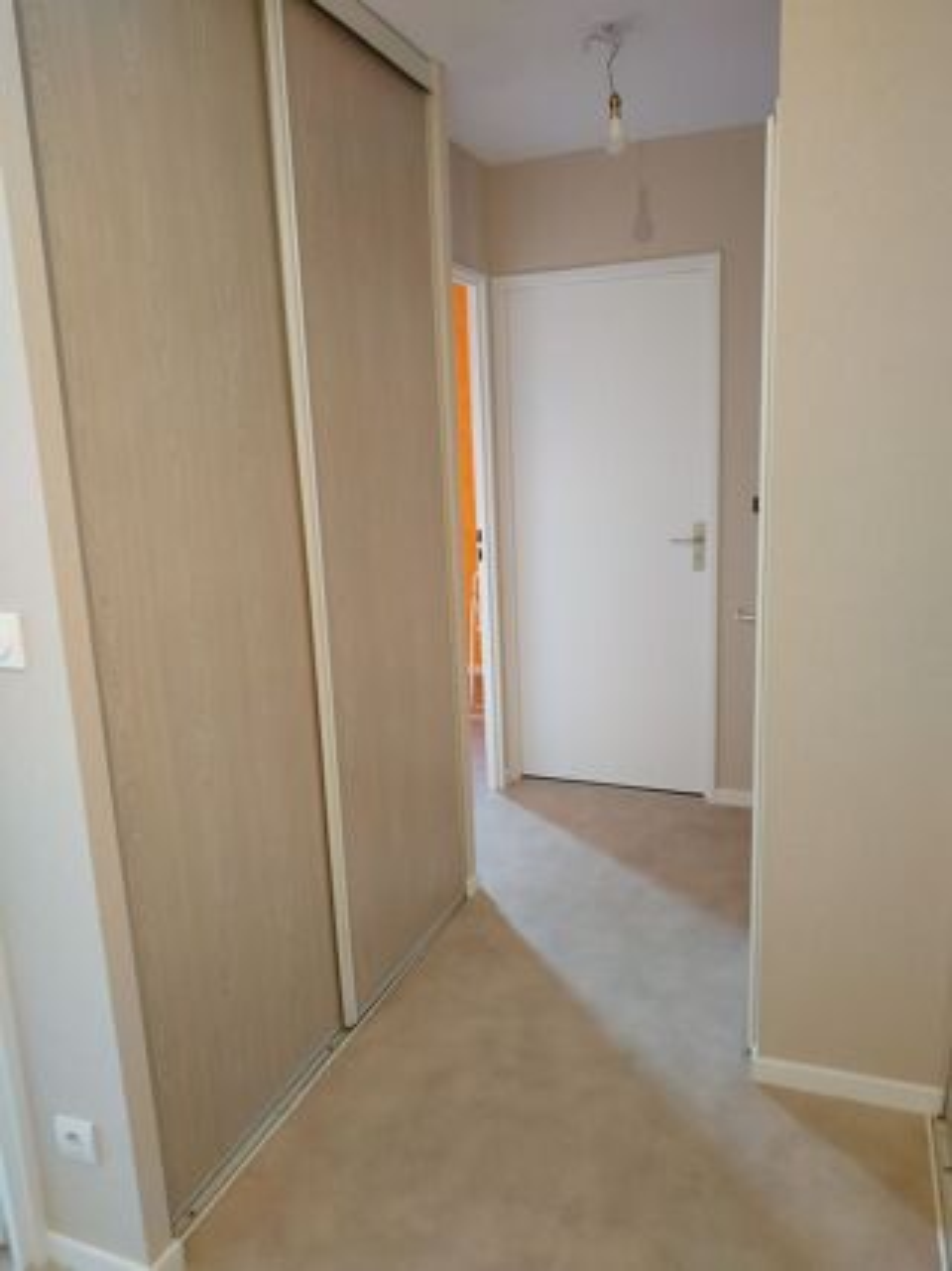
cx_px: 476
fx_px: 880
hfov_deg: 56.8
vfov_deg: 71.6
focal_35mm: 24
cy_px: 636
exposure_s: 1/20
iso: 500
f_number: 1.9
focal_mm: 3.94
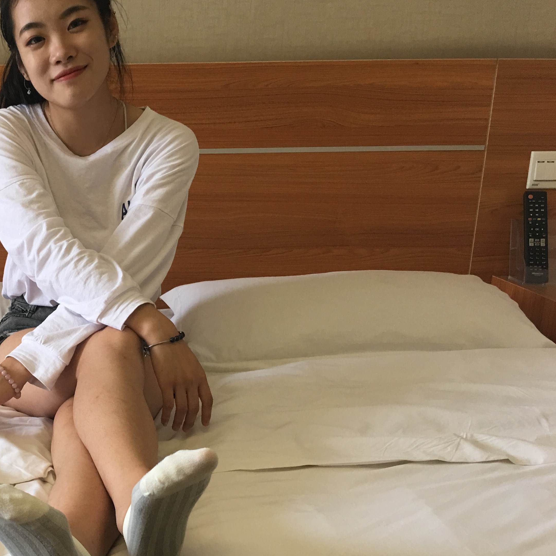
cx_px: 49
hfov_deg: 33.4
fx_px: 872
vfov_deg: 35.1
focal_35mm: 48
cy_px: 360
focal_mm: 4.15
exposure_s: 1/17
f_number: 2.2
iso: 50
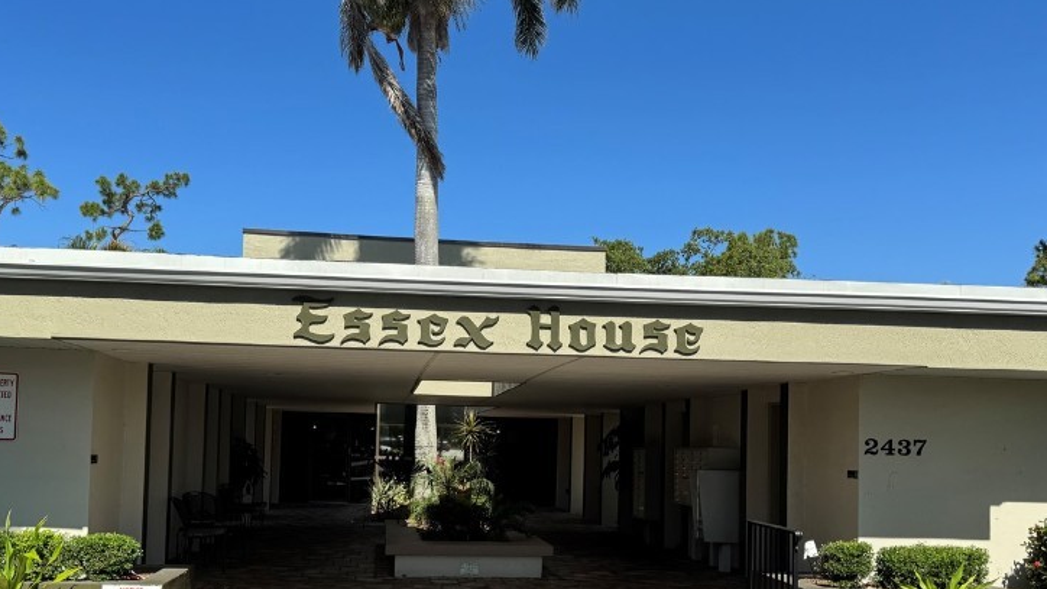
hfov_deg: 54.0
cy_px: 408
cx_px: 493
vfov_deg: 31.6
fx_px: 1027
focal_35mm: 37
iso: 80
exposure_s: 1/4310
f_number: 1.78
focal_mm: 6.76
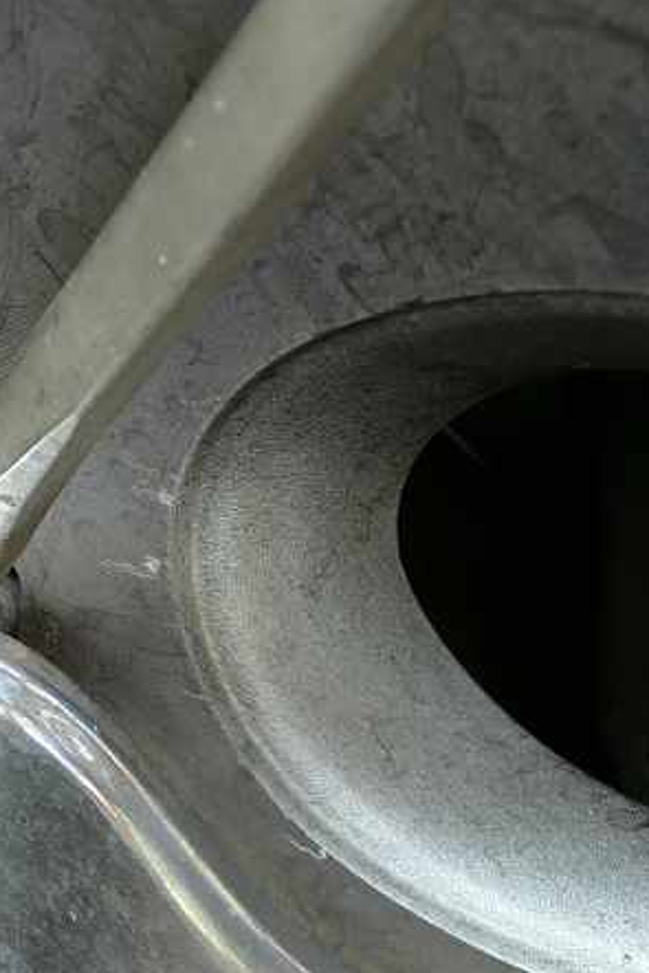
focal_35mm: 64
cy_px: 550
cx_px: -185
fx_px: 1729
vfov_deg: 31.4
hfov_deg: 19.6
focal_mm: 6.3
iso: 100
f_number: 2.8
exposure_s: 1/30
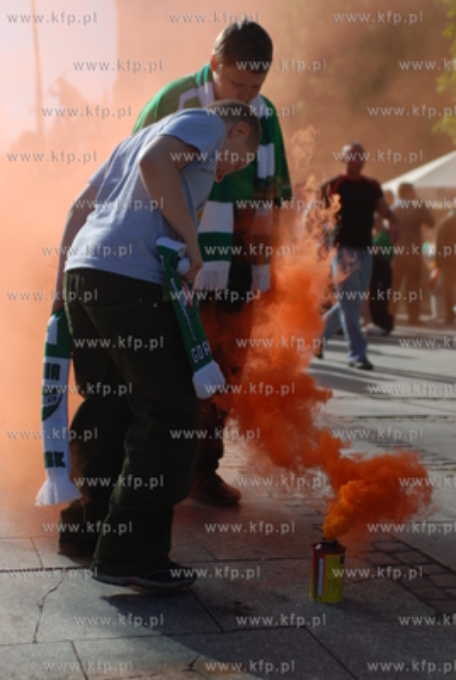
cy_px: 340
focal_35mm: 60
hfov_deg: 22.7
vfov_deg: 33.4
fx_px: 1136
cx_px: 228
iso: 100
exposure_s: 1/2000
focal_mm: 40
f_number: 2.8
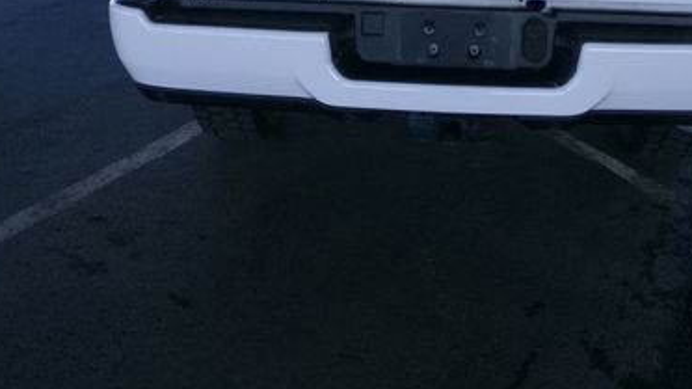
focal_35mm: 45
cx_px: 420
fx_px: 825
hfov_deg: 45.2
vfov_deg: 25.5
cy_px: 20
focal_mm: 4.3
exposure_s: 1/60
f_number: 11.07
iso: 229
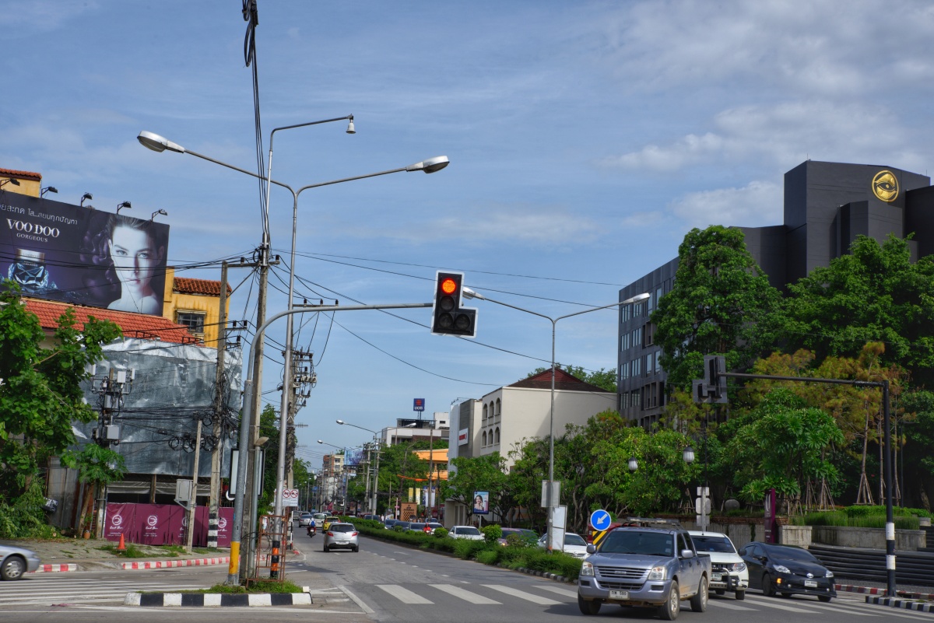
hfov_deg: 39.6
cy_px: 312
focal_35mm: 50
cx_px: 467
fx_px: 1298
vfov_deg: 27.0
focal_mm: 50
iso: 100
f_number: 16
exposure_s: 1/100
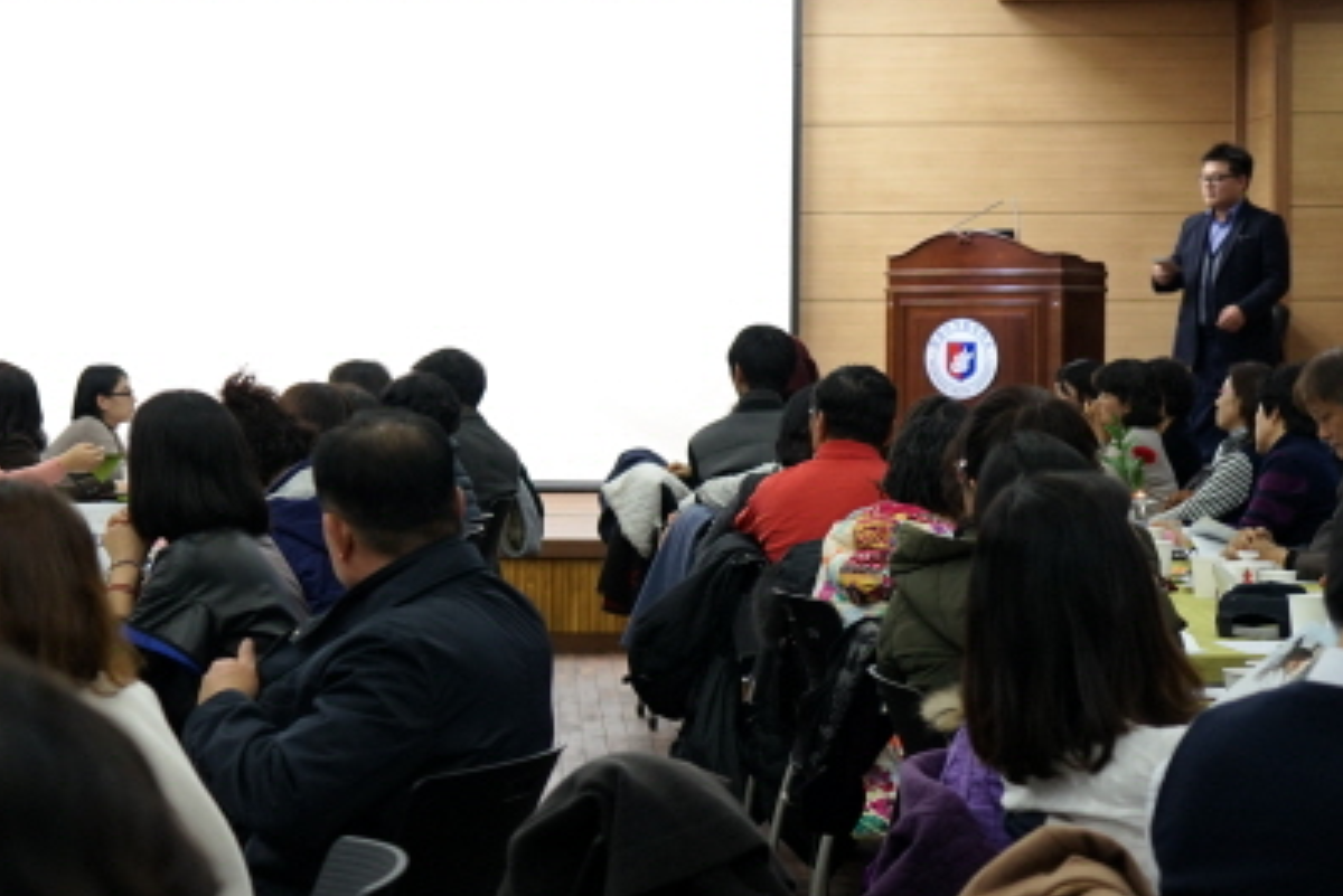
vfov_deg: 15.2
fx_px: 3359
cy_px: 414
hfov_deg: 22.1
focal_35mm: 90
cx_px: 165
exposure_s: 1/60
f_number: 4
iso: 640
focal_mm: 45
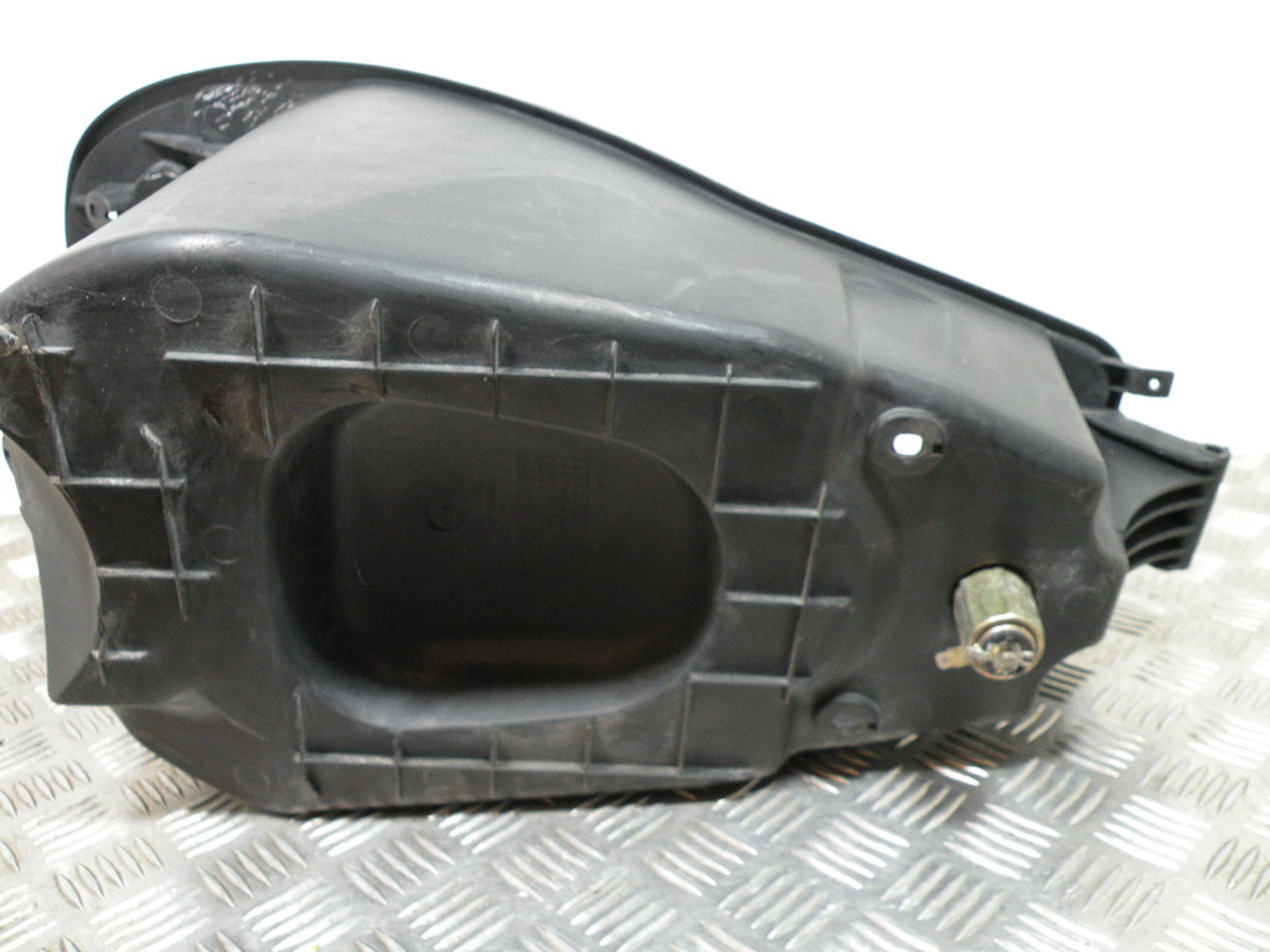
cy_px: 476
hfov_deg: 65.3
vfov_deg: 51.4
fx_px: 991
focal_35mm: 27
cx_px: 635
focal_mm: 4.7
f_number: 2.8
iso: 217
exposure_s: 1/67.6
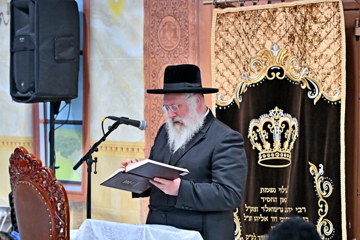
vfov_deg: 10.3
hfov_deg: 15.4
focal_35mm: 133
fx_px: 1329
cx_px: 180
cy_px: 120
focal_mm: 89
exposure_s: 1/320
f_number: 4
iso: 1250
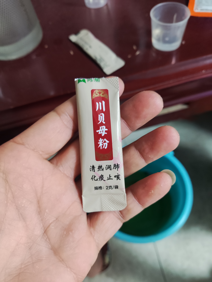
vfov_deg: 69.4
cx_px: 106
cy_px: 141
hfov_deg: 54.9
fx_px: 204
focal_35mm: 25
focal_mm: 4.71
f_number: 1.79
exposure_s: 1/33
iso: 767
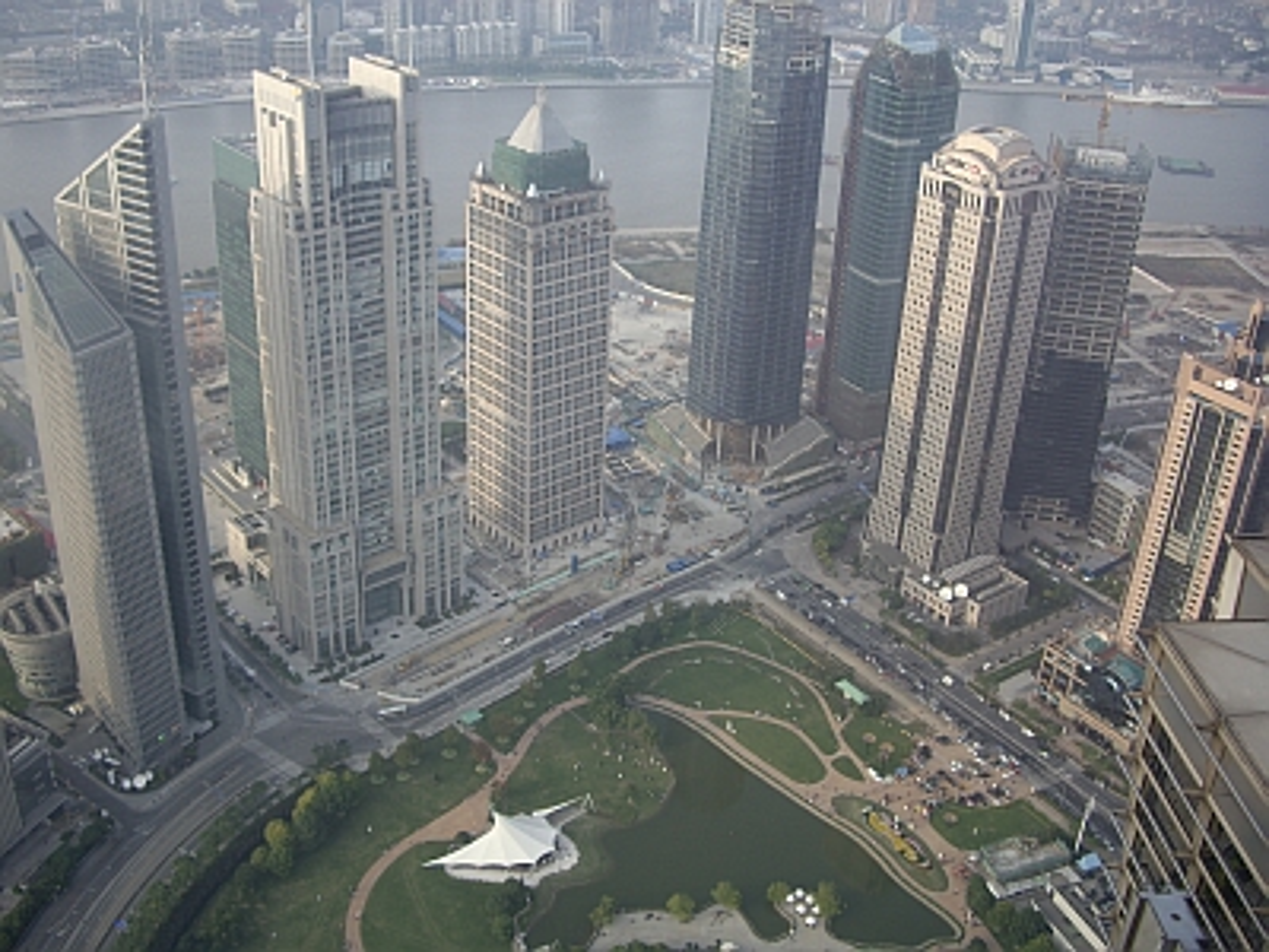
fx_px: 1393
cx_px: 634
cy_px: 476
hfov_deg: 49.0
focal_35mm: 38
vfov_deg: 37.7
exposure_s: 1/160
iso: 50
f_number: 2.8
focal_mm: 7.9
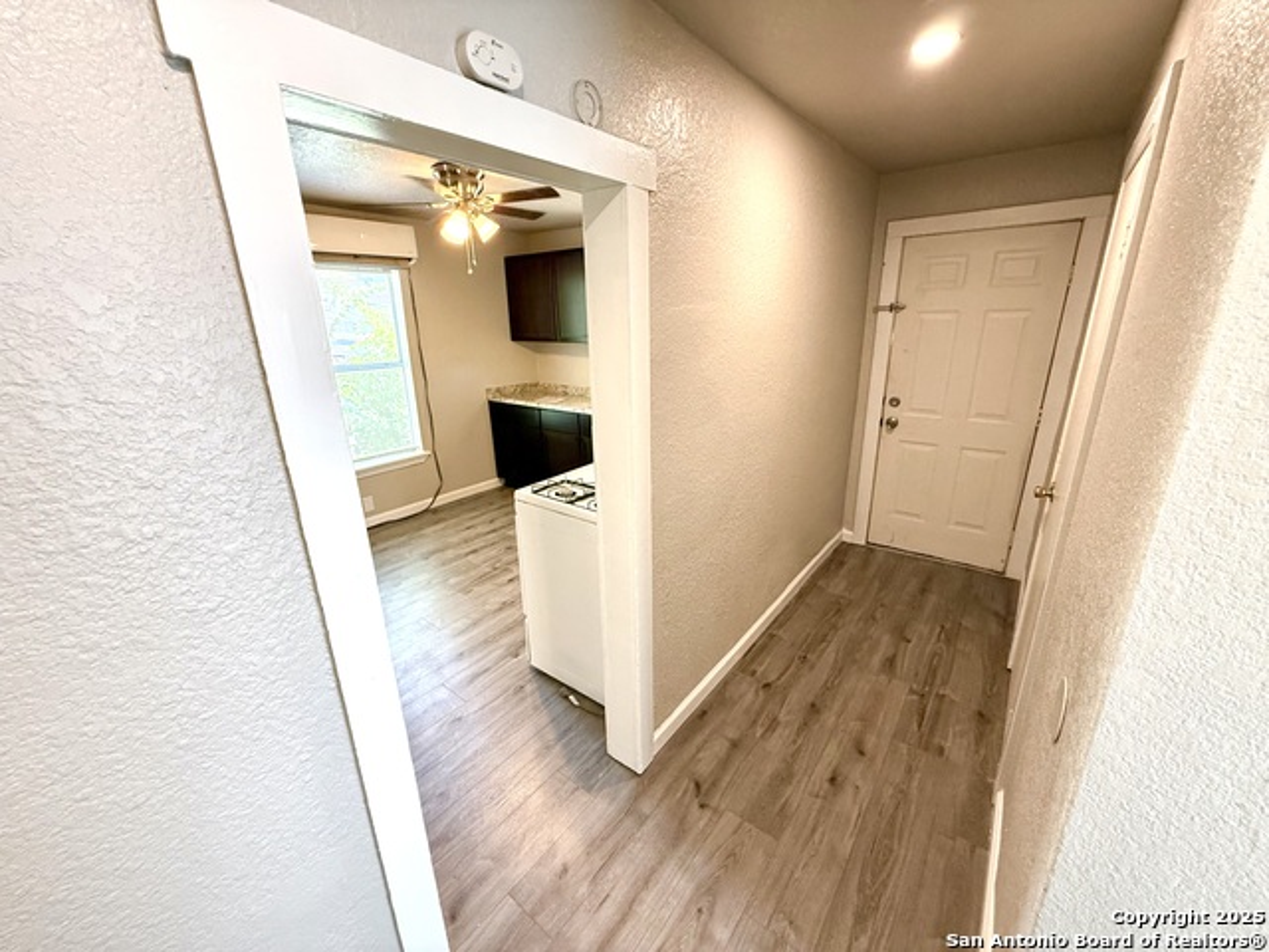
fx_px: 513
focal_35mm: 14
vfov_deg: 85.7
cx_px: 634
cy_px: 476
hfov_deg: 102.1
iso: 400
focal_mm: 2.22
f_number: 2.2
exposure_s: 1/120
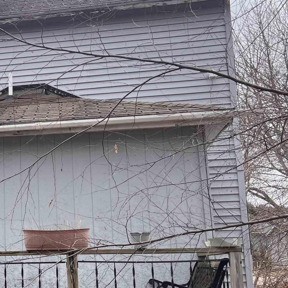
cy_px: 188
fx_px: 555
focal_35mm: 59
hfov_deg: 27.1
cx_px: -13
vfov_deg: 28.9
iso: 50
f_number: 1.5
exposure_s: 1/1597
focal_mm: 5.7
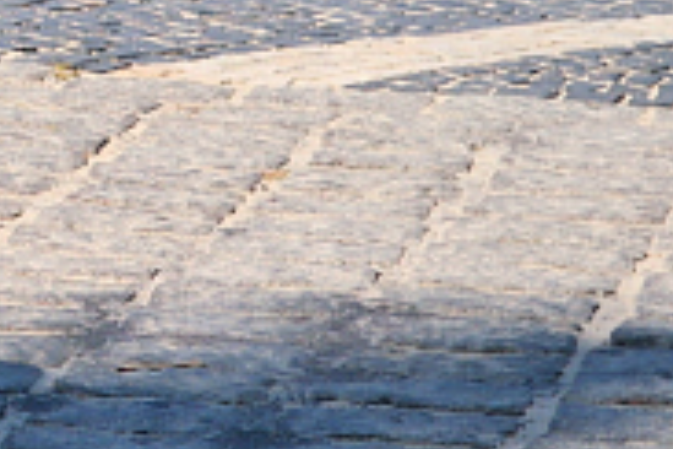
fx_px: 5627
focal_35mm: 301
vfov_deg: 4.4
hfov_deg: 6.5
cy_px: -747
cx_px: -997
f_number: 5
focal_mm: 30
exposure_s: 1/640
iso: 100
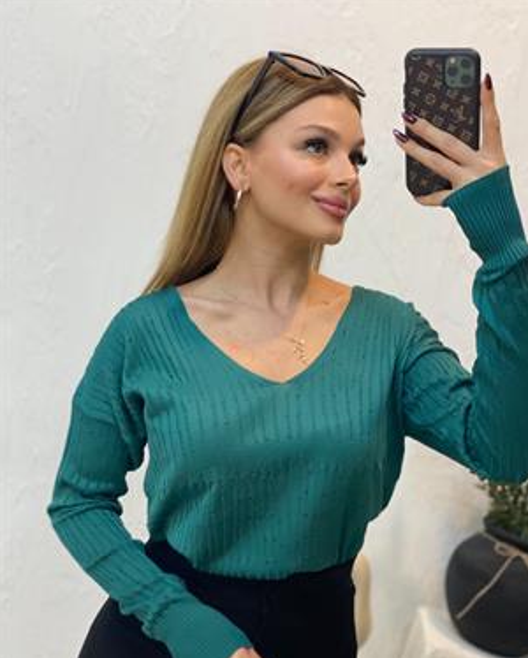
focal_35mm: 56
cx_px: 271
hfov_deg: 27.2
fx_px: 1092
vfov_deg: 33.5
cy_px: 356
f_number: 2
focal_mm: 6
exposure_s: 1/100
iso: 100
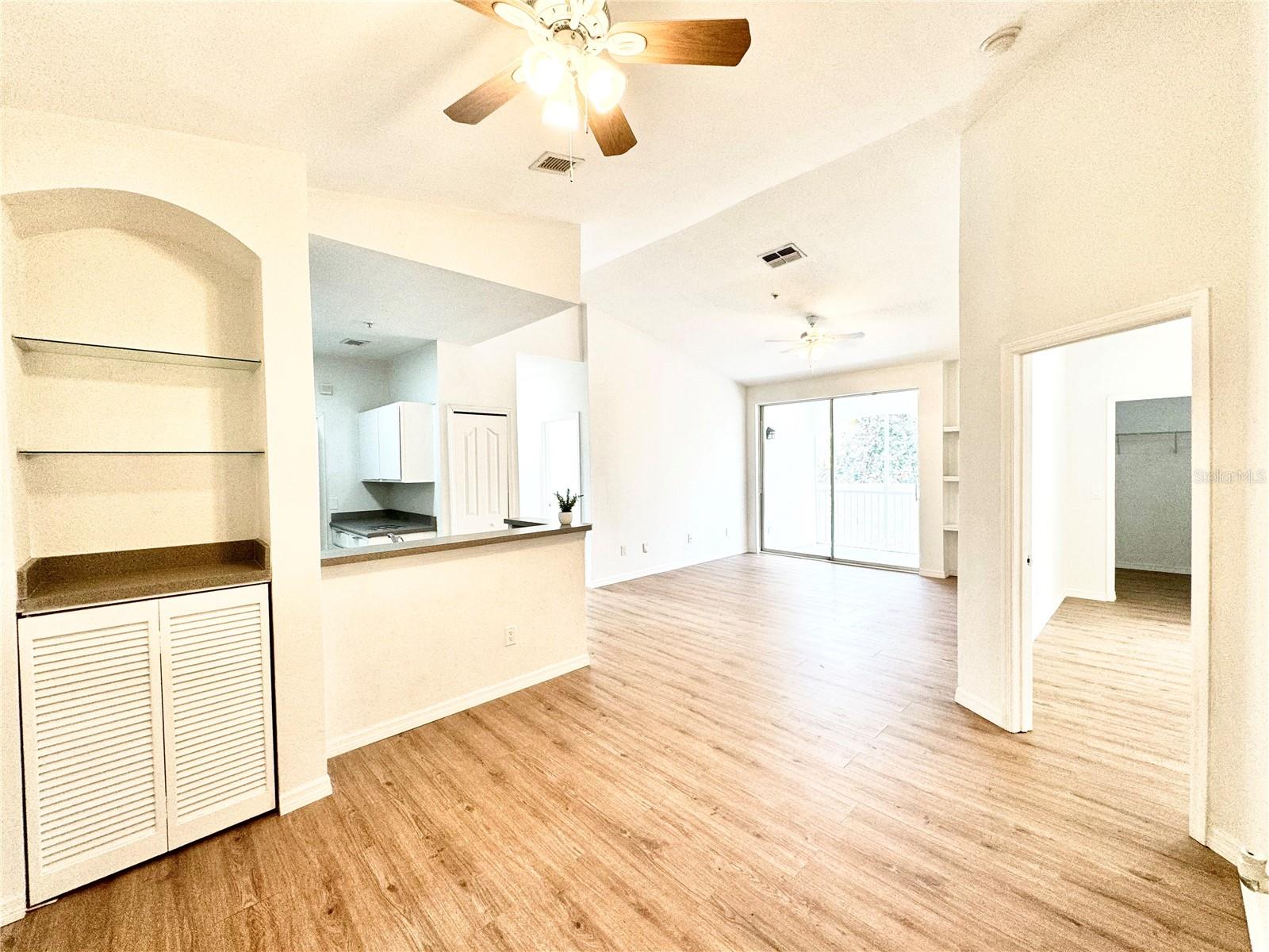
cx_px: 634
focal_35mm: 14
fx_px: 513
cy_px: 476
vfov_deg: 85.7
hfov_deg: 102.1
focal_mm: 2.22
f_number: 2.2
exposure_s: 1/120
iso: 100
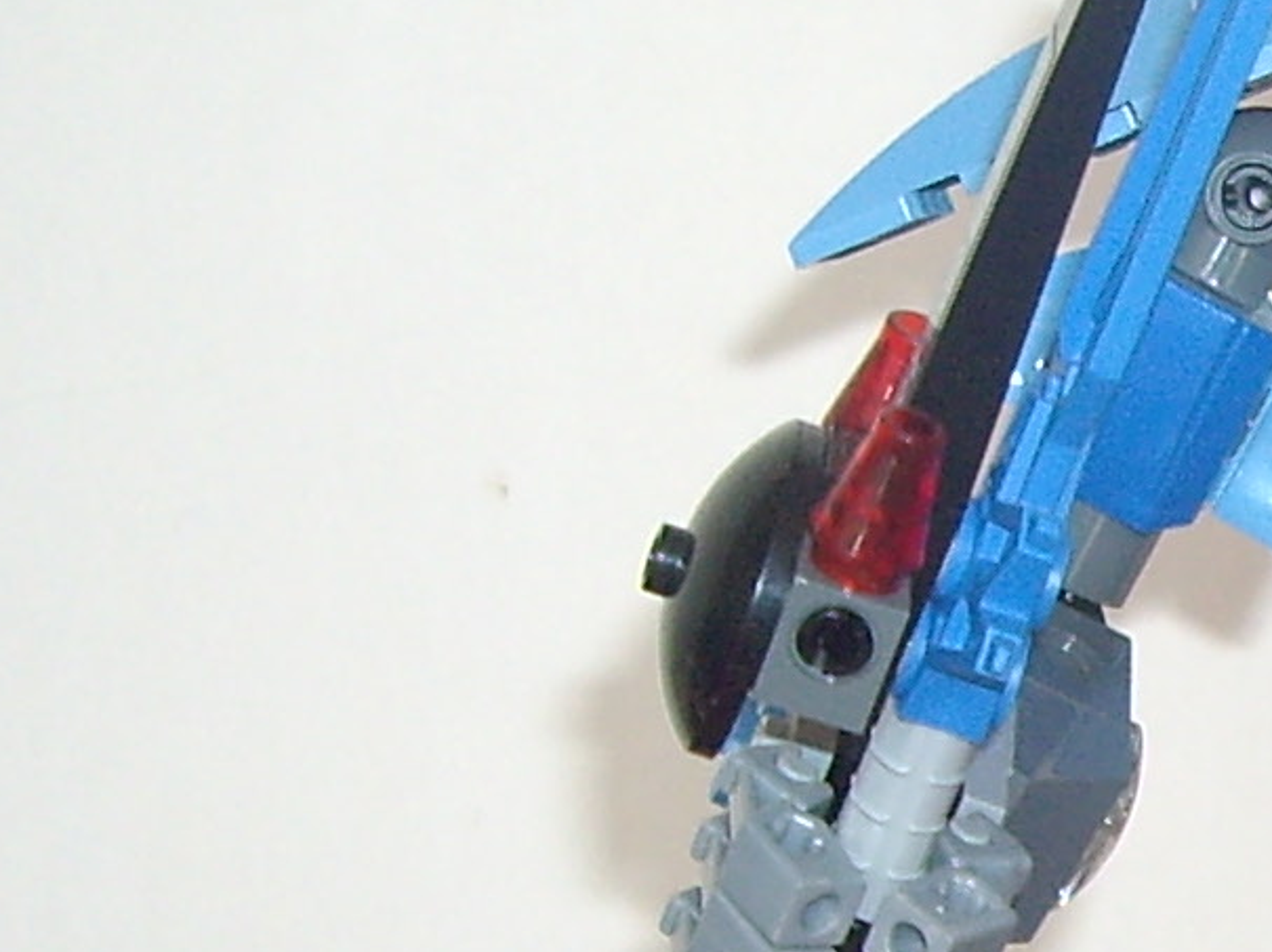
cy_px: 729
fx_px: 6500
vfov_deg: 8.4
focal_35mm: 177
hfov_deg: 10.8
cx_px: 1817
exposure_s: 1/60
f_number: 2.7
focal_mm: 6.2
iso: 100
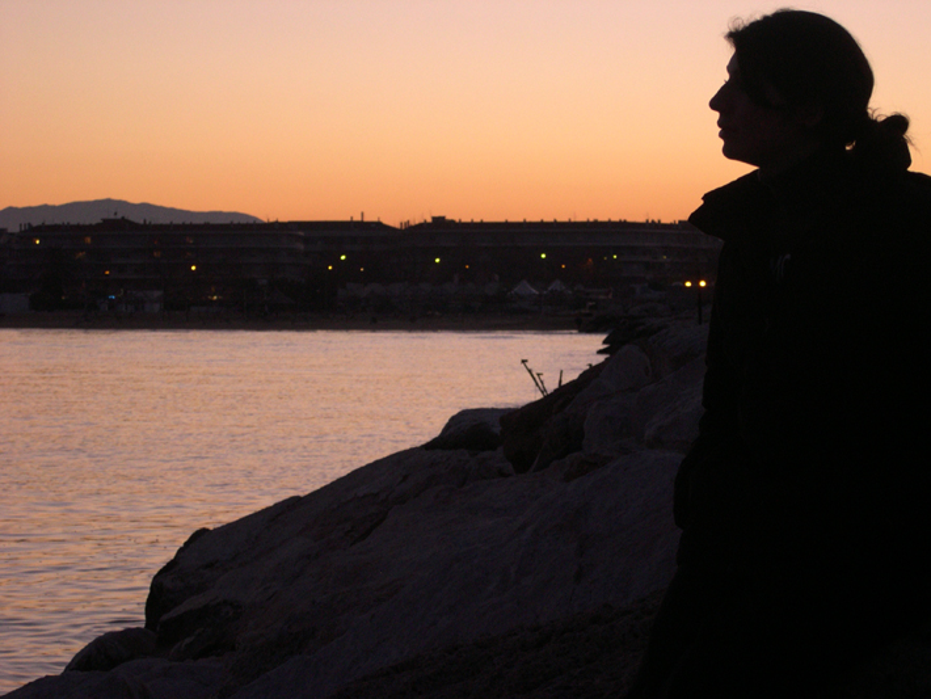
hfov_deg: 17.3
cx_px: 466
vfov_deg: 13.0
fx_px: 3067
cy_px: 350
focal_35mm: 114
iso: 280
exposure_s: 1/27
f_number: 4.9
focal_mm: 24
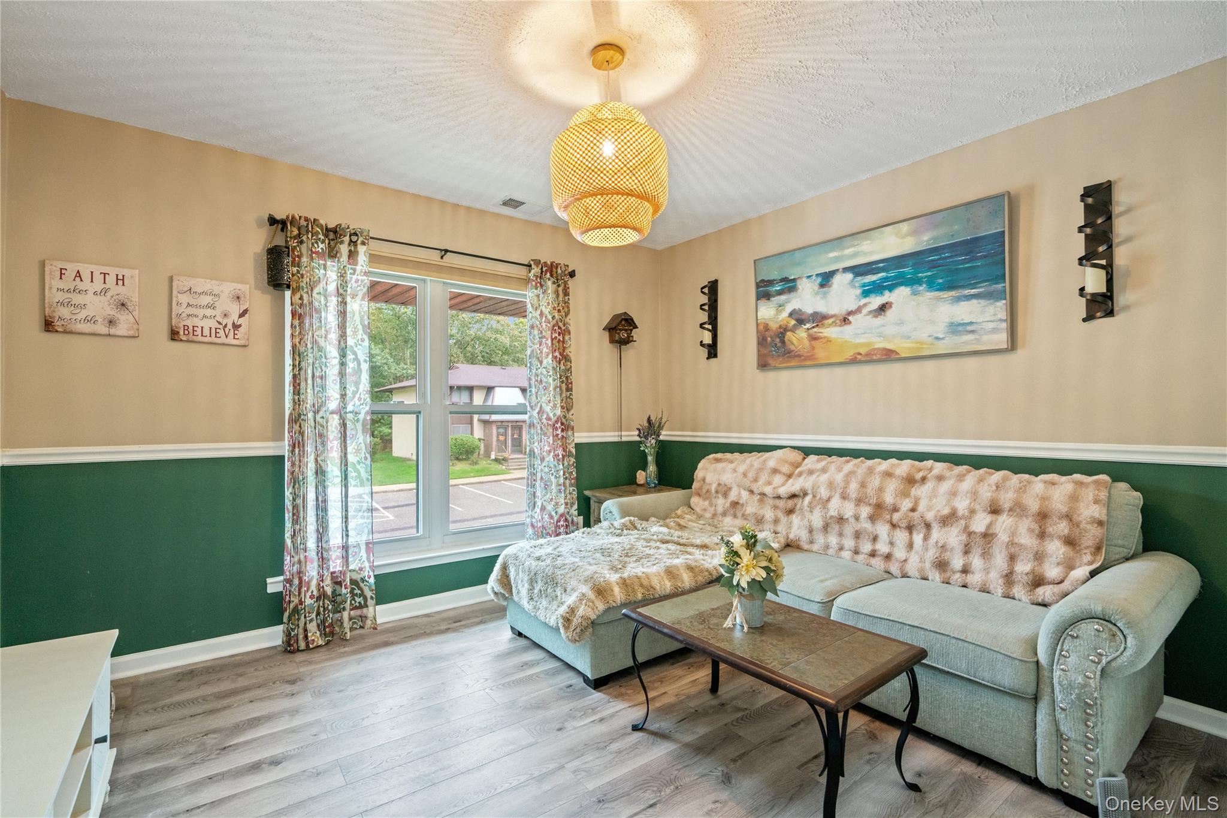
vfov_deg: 73.7
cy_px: 409
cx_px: 614
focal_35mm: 16
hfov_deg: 96.7
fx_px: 545
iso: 1250
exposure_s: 1/10
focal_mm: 16
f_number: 5.6
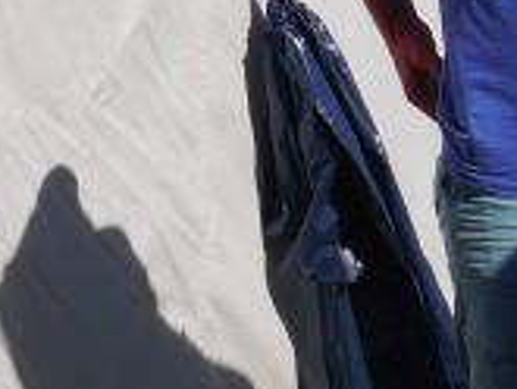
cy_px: 649
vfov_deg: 4.7
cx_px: 122
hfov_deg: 6.3
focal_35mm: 315
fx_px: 4708
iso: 160
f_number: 10
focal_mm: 26
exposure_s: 1/500
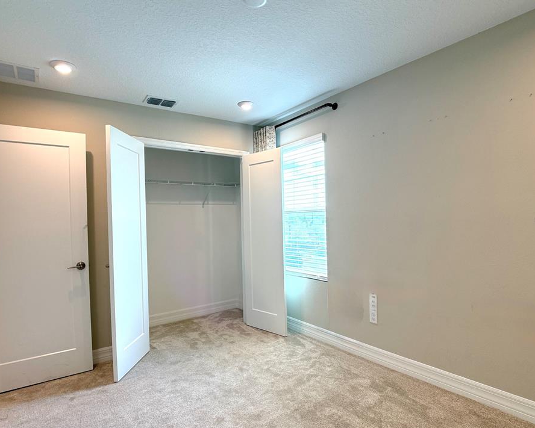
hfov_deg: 64.0
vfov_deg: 53.2
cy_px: 222
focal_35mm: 27
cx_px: 263
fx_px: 428
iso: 100
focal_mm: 6.76
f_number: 1.78
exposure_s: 1/239
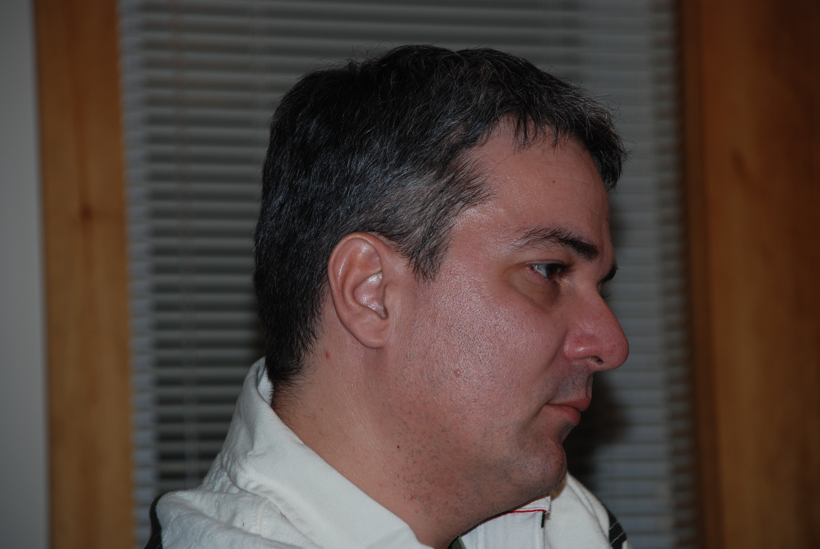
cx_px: 410
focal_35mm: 188
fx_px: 4276
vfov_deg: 7.3
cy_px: 274
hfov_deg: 11.0
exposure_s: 1/60
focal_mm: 125
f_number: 5.6
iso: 200
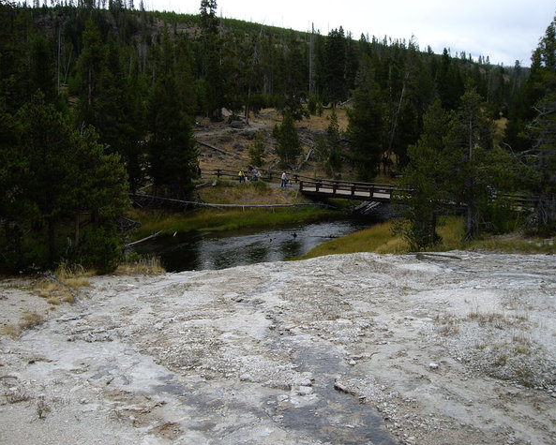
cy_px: 222
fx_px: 659
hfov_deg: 45.8
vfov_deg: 37.4
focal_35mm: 40
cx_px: 284
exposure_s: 1/160
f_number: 4.3
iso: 50
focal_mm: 6.2
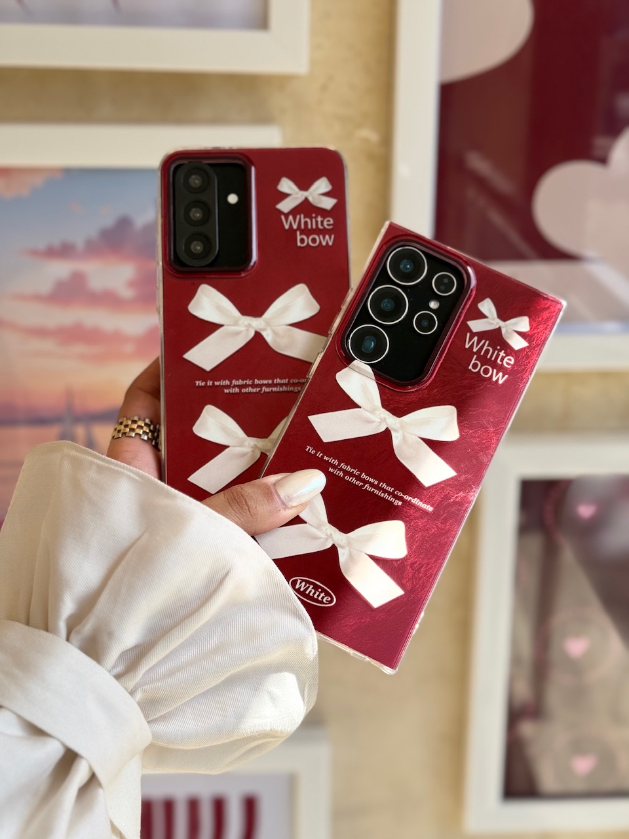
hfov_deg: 30.3
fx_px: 1163
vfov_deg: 39.7
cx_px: 314
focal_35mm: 48
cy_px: 420
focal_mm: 6.76
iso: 64
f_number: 1.78
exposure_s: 1/1027
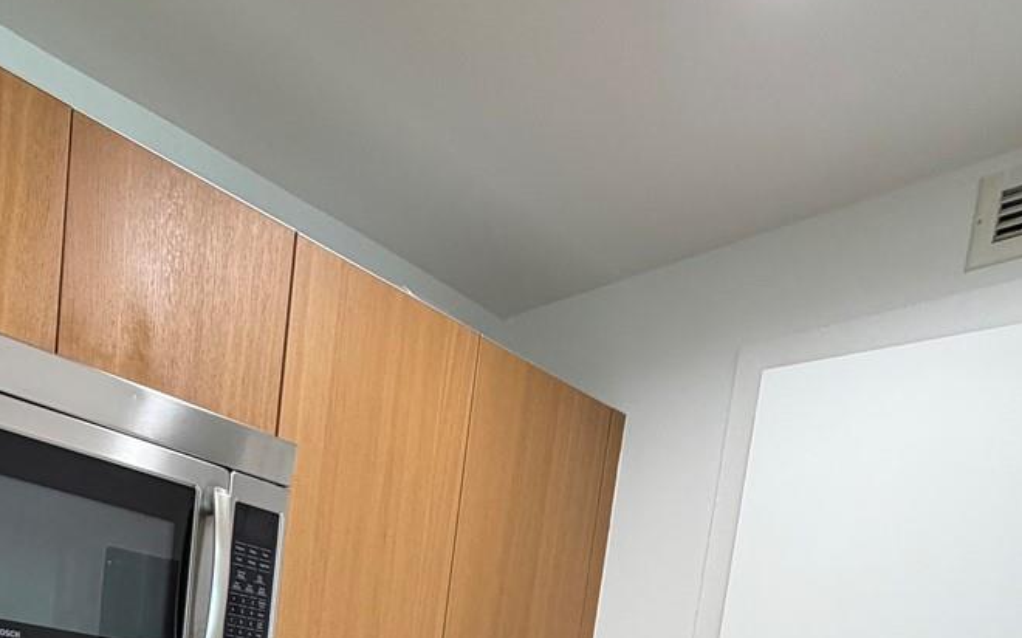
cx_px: 211
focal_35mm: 36
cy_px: 907
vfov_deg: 27.1
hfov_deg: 50.9
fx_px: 1002
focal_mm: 2.22
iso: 200
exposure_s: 1/60
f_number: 2.2
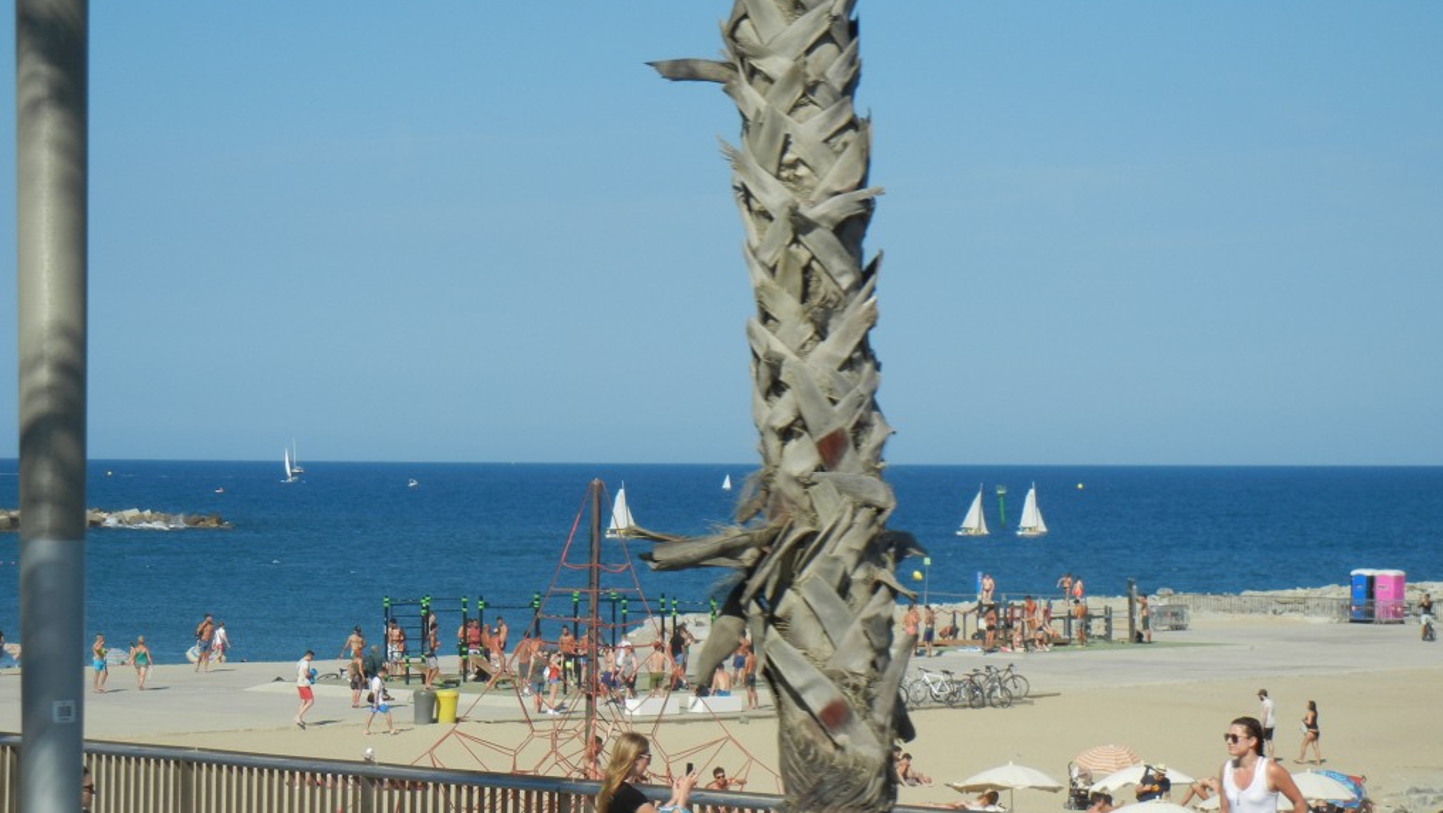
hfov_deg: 19.1
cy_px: 527
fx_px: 4286
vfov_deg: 10.8
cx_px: 726
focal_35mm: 112
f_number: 9
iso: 160
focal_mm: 18.3
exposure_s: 1/364
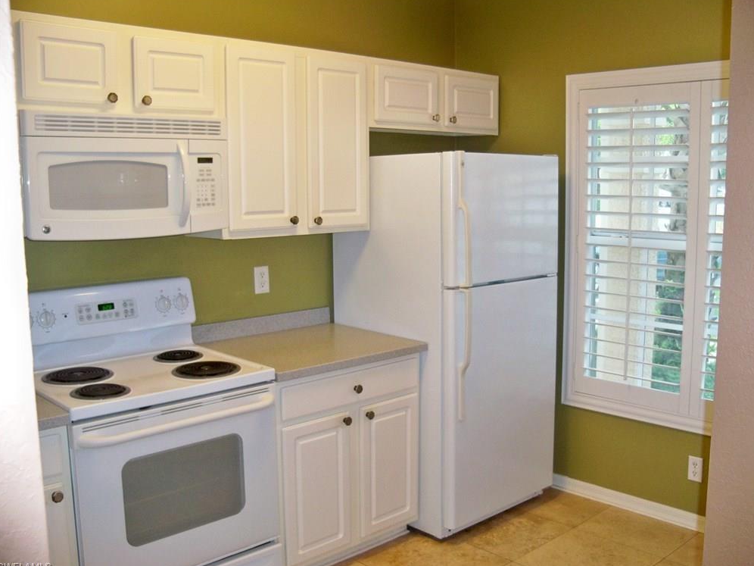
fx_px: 784
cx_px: 383
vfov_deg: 39.7
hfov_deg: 51.4
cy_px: 283
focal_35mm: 36
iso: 200
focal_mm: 6.2
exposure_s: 1/30
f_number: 3.5
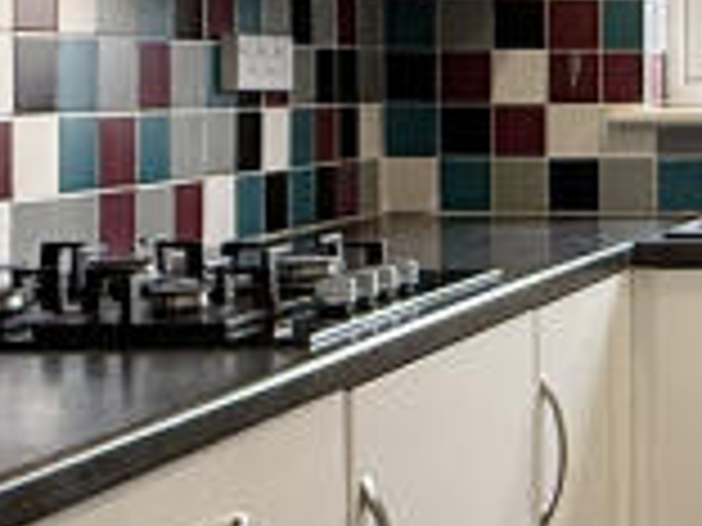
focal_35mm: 92
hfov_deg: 18.5
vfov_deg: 15.9
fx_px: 1866
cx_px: 1102
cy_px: 85
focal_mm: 2.22
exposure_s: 1/100
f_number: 2.2
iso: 200
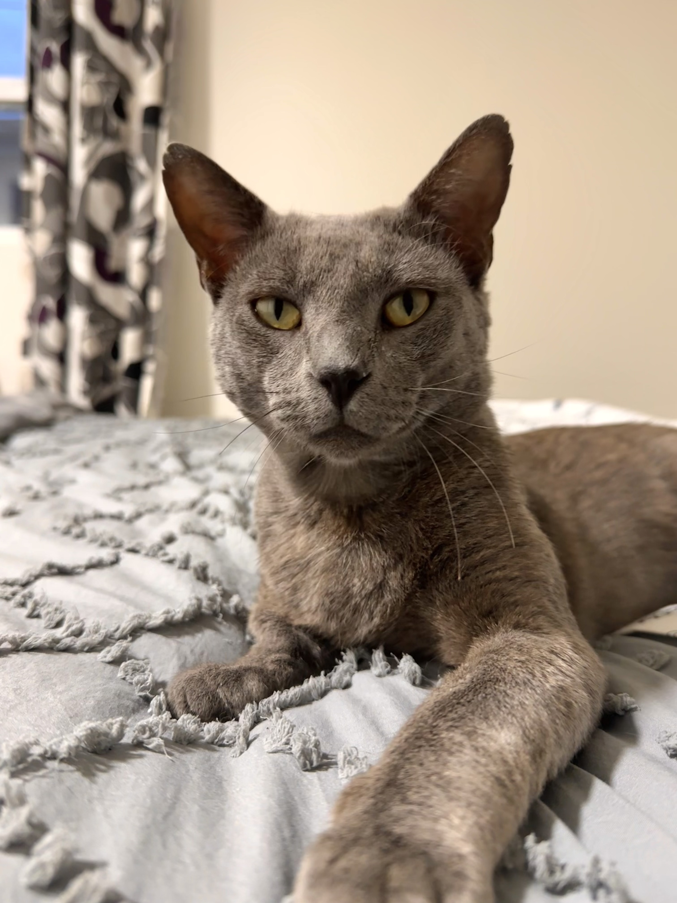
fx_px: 626
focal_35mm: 24
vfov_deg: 71.6
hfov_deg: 56.8
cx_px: 338
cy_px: 452
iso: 500
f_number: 1.78
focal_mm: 6.86
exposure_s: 1/60
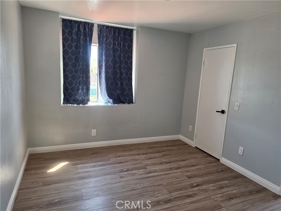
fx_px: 187
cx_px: 140
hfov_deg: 73.9
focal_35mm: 23
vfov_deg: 58.9
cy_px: 106
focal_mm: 6.5
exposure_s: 1/180
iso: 100
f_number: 1.4
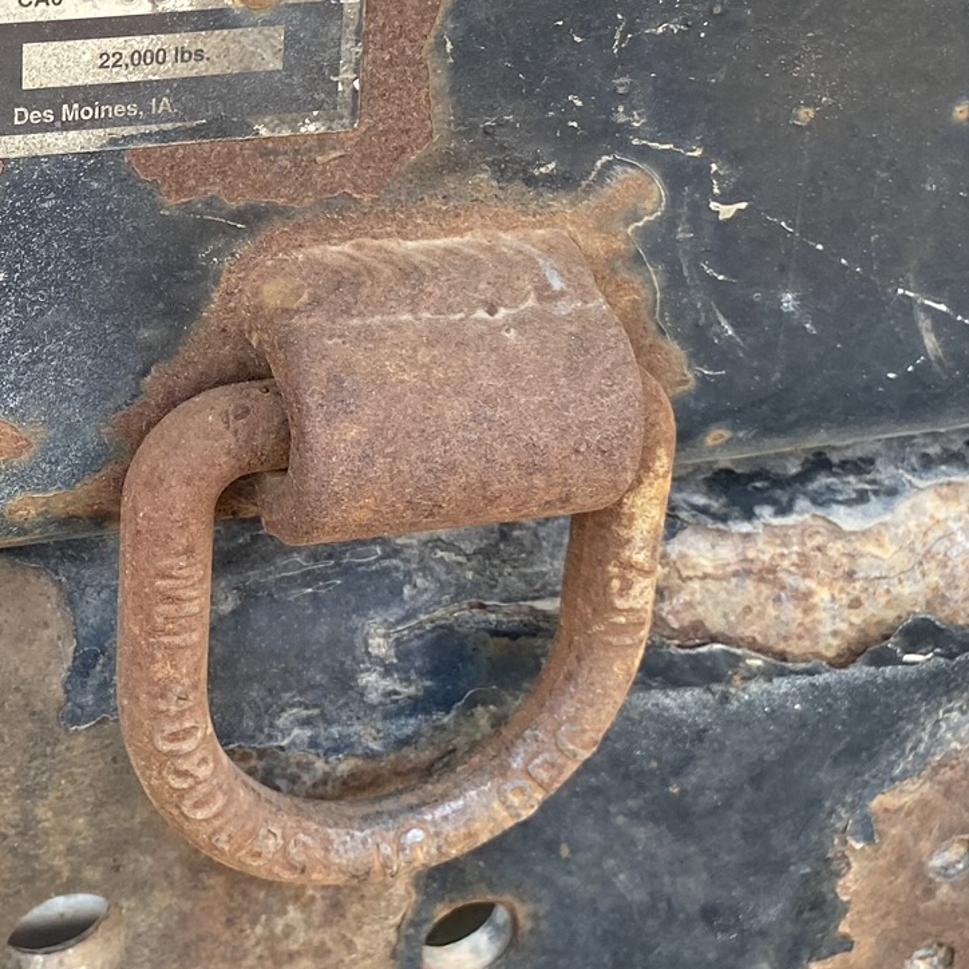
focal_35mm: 65
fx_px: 2059
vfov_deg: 25.7
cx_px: 36
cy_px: 111
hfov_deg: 25.4
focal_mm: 4.25
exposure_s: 1/214
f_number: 1.8
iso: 32
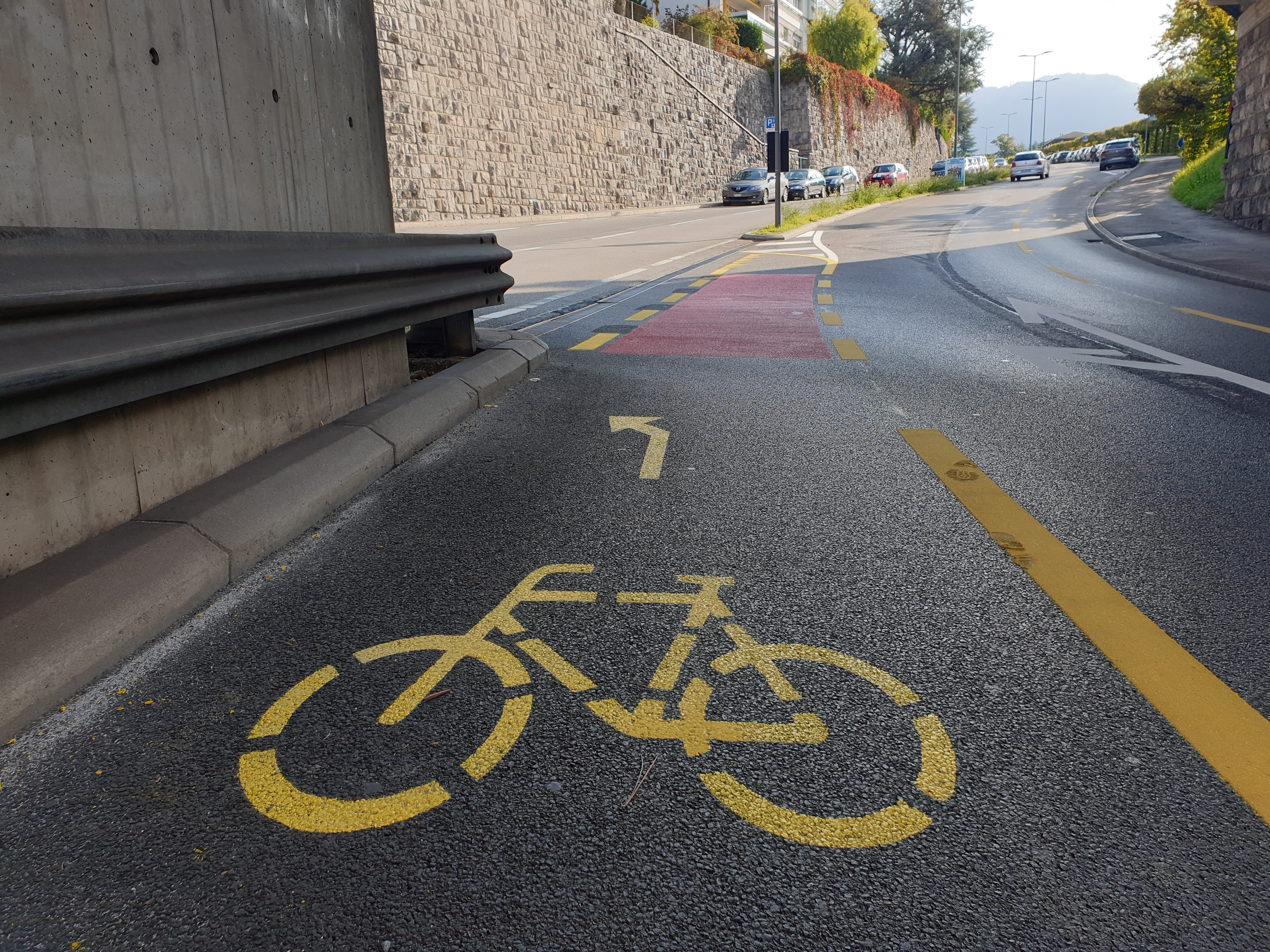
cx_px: 635
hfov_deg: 67.3
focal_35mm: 26
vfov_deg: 53.1
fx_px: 954
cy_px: 476
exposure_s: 1/274
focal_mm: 4.3
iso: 50
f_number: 2.4
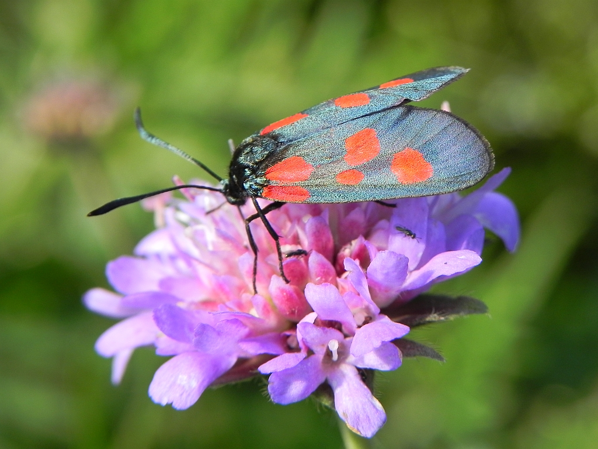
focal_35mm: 105
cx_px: 299
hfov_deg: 18.7
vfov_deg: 14.1
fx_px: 1814
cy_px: 224
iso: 160
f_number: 4
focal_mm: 18.8
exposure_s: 1/225
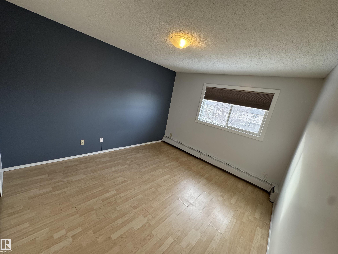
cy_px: 127
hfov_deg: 102.1
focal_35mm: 14
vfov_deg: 85.7
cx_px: 169
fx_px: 137
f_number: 2.2
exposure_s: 1/120
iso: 250
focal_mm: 2.22
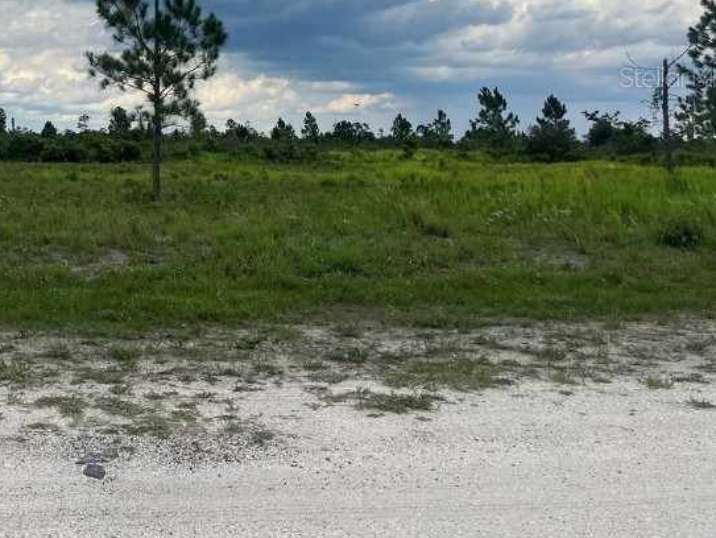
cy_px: 76
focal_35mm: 49
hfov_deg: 36.4
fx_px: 1014
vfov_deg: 28.8
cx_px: 69
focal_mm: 5.1
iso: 50
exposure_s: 1/5076
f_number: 1.6
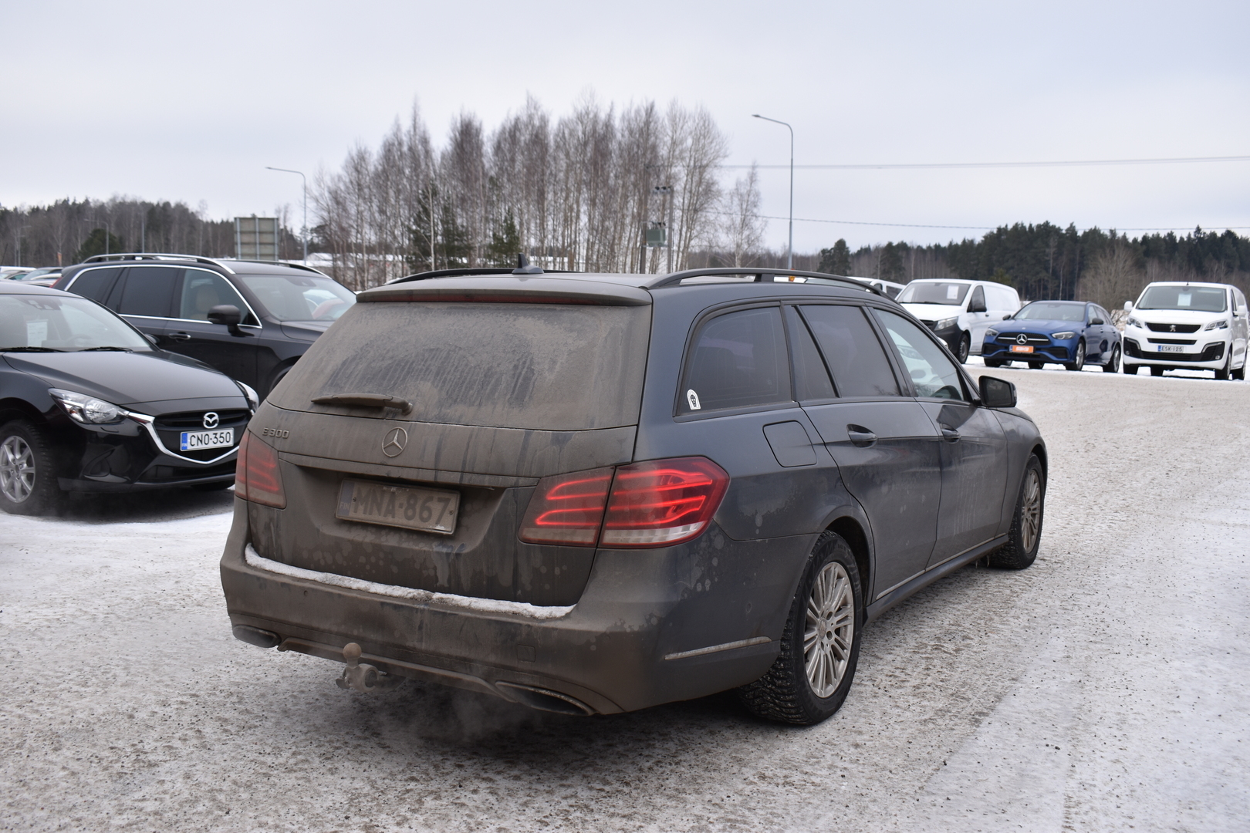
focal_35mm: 34
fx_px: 1198
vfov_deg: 38.4
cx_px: 625
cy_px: 416
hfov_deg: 55.1
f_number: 6.7
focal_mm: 23
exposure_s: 1/250
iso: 200
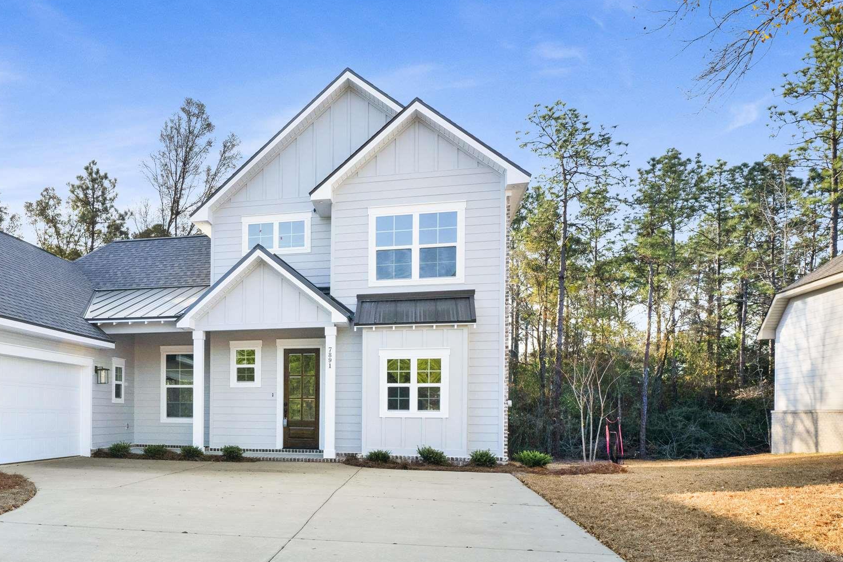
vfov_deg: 40.3
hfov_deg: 54.9
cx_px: 171
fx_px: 747
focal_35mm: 32
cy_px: 409
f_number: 11
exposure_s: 1/200
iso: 400
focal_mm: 17.5
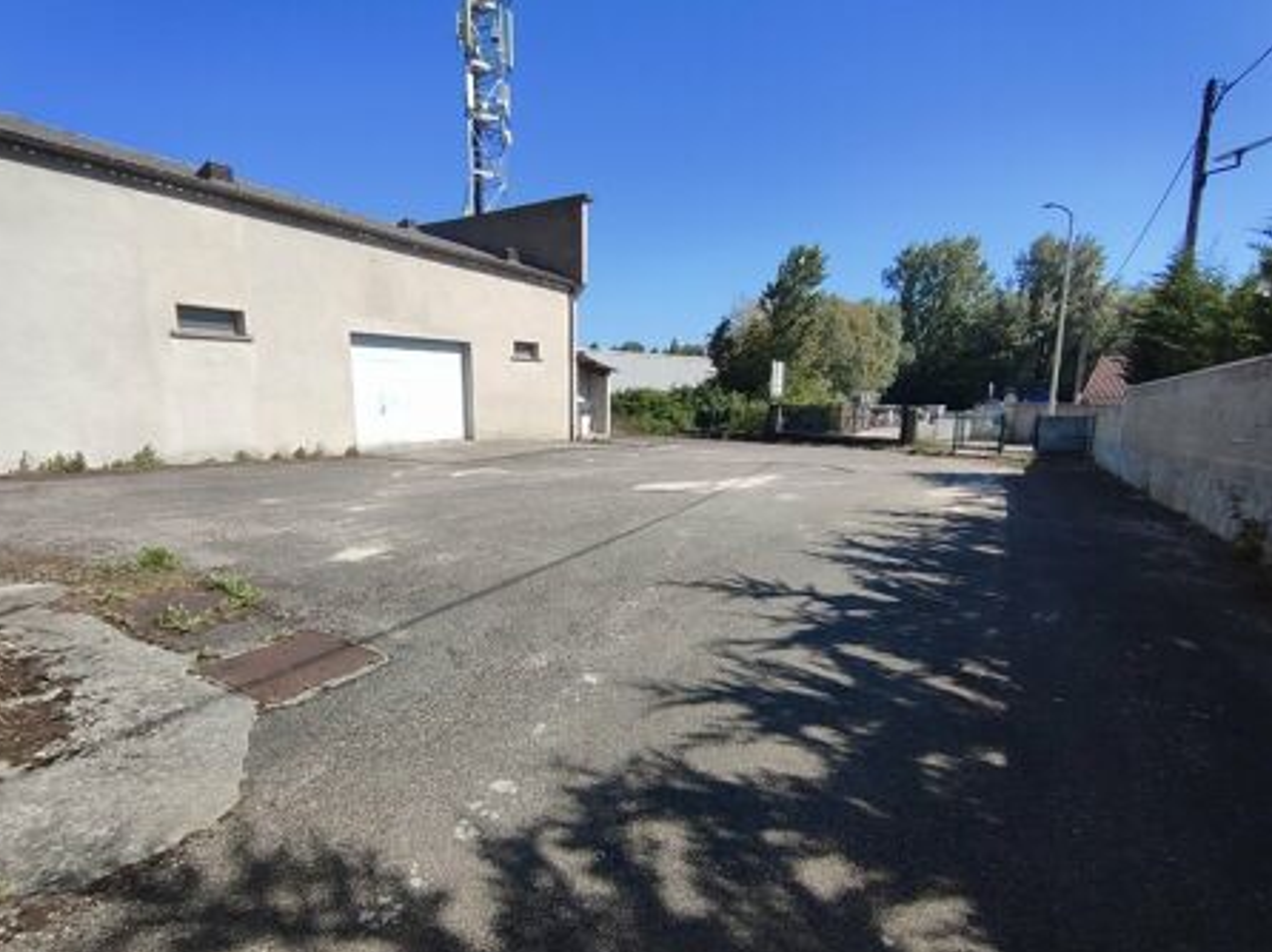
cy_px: 507
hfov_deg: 102.1
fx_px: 514
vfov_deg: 85.5
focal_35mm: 14
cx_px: 639
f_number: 2.2
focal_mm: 1.66
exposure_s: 1/1246
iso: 51
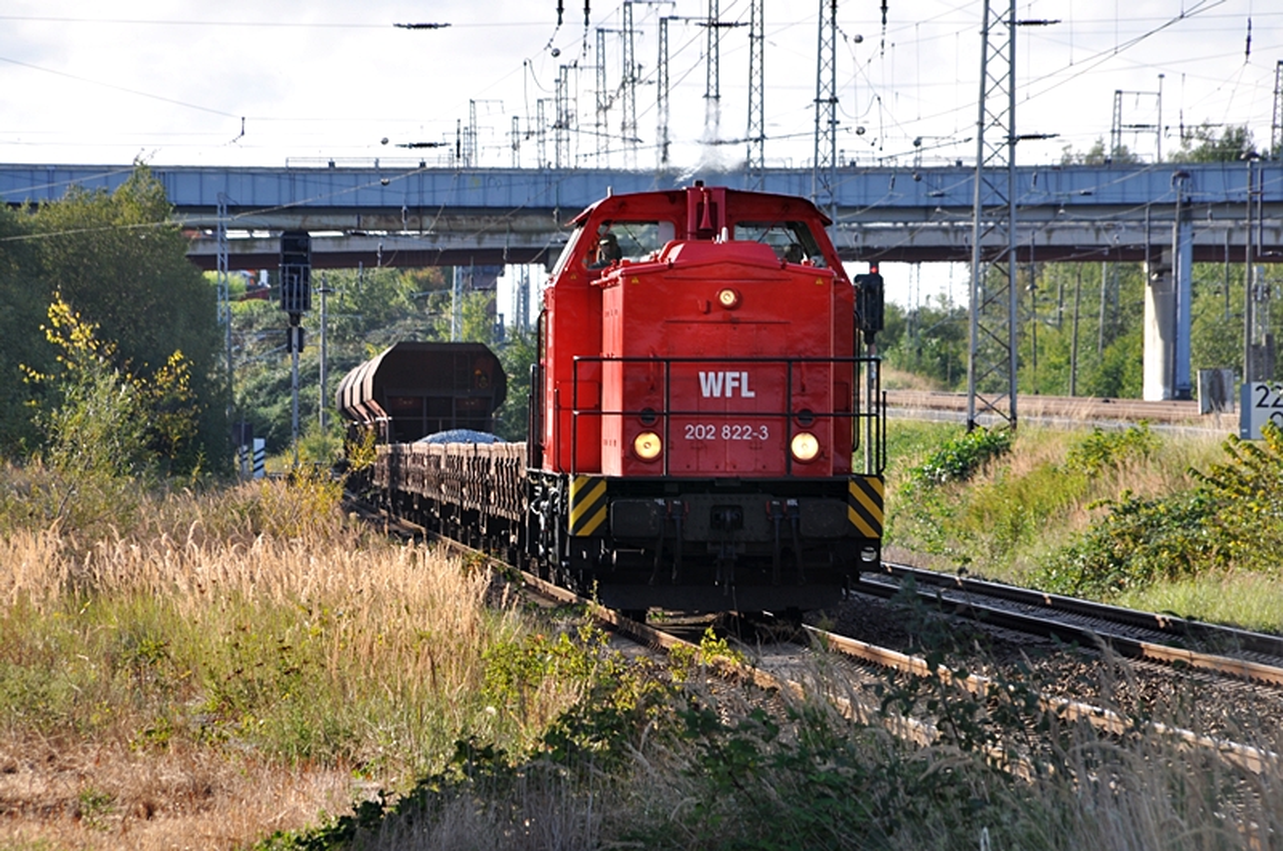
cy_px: 426
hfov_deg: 6.9
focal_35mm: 300
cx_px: 642
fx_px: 10676
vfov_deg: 4.6
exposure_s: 1/125
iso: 200
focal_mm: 200
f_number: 13
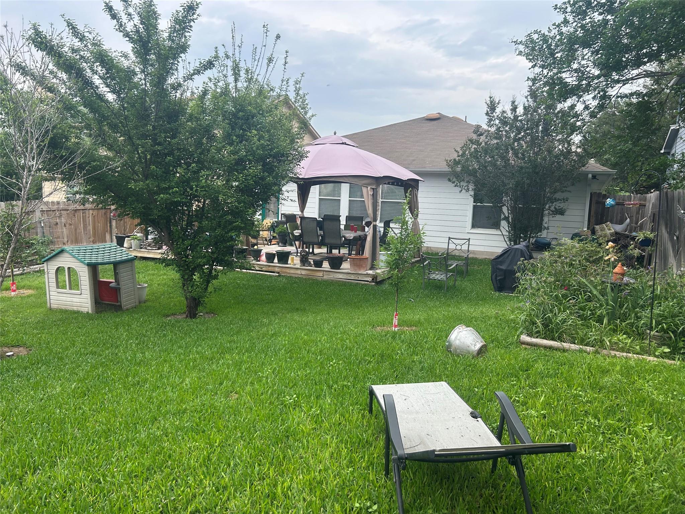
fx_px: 515
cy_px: 257
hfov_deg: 67.3
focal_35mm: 26
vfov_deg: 53.1
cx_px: 342
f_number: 1.5
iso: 50
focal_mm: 5.7
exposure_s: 1/1295
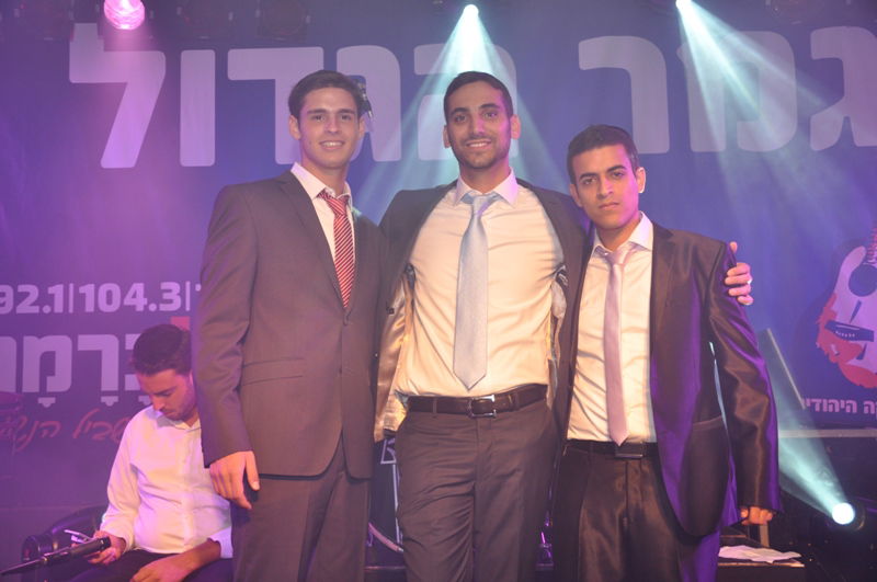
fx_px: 949
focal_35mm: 39
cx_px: 438
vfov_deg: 34.1
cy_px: 291
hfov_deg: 49.6
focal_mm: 26
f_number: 4
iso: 400
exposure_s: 1/60
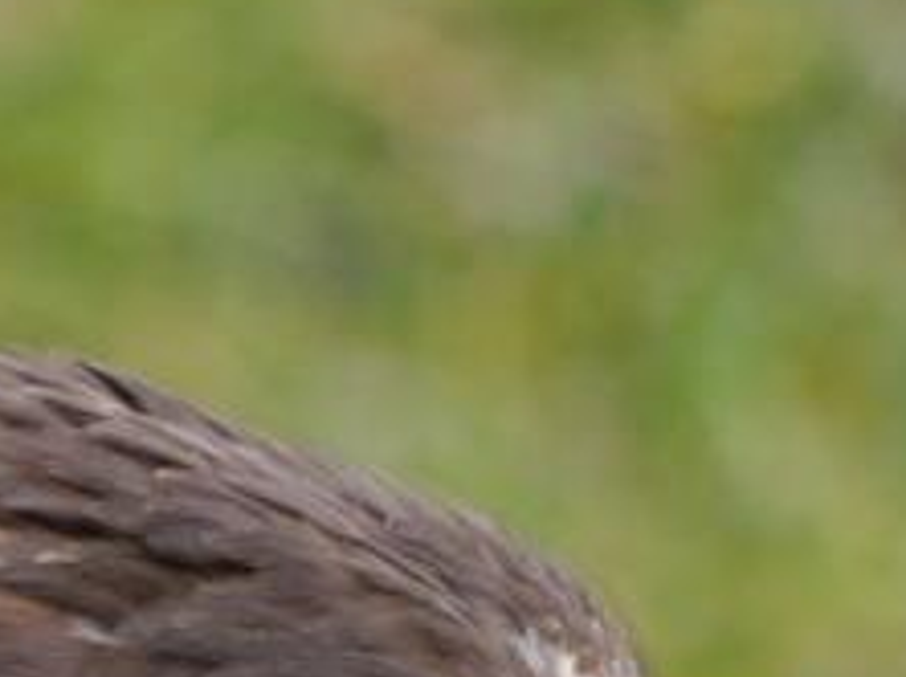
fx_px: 37727
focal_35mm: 1443
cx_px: 16
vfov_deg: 1.0
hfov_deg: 1.4
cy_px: 1036
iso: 400
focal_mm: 200
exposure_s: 1/320
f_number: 5.6
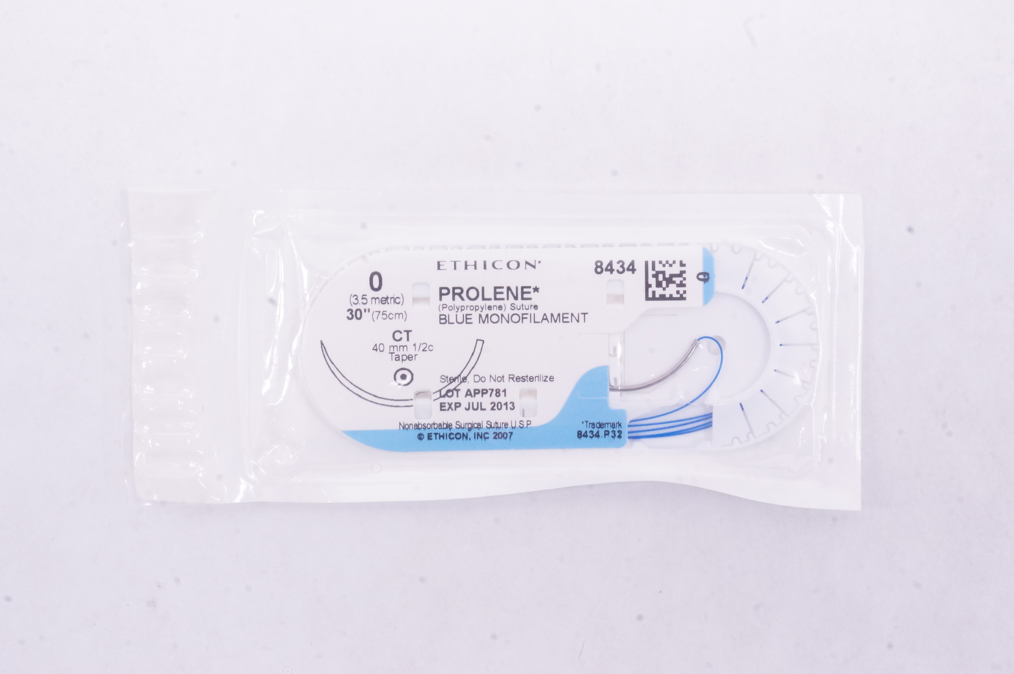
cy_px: 337
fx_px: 1562
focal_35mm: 56
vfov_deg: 24.3
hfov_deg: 36.0
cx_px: 507
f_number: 22
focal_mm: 37
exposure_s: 1/15
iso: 1600
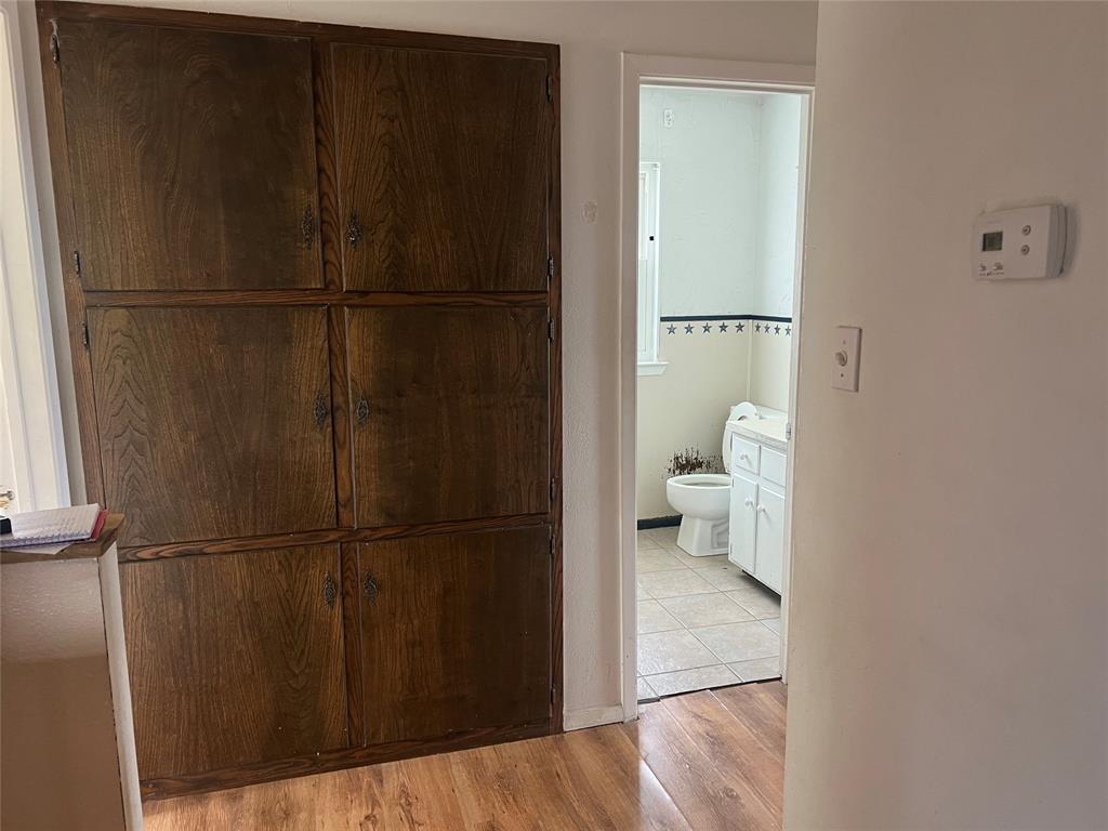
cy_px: 416
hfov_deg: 67.3
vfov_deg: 53.1
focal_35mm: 26
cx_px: 554
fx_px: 832
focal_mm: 5.7
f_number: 1.5
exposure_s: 1/60
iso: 250
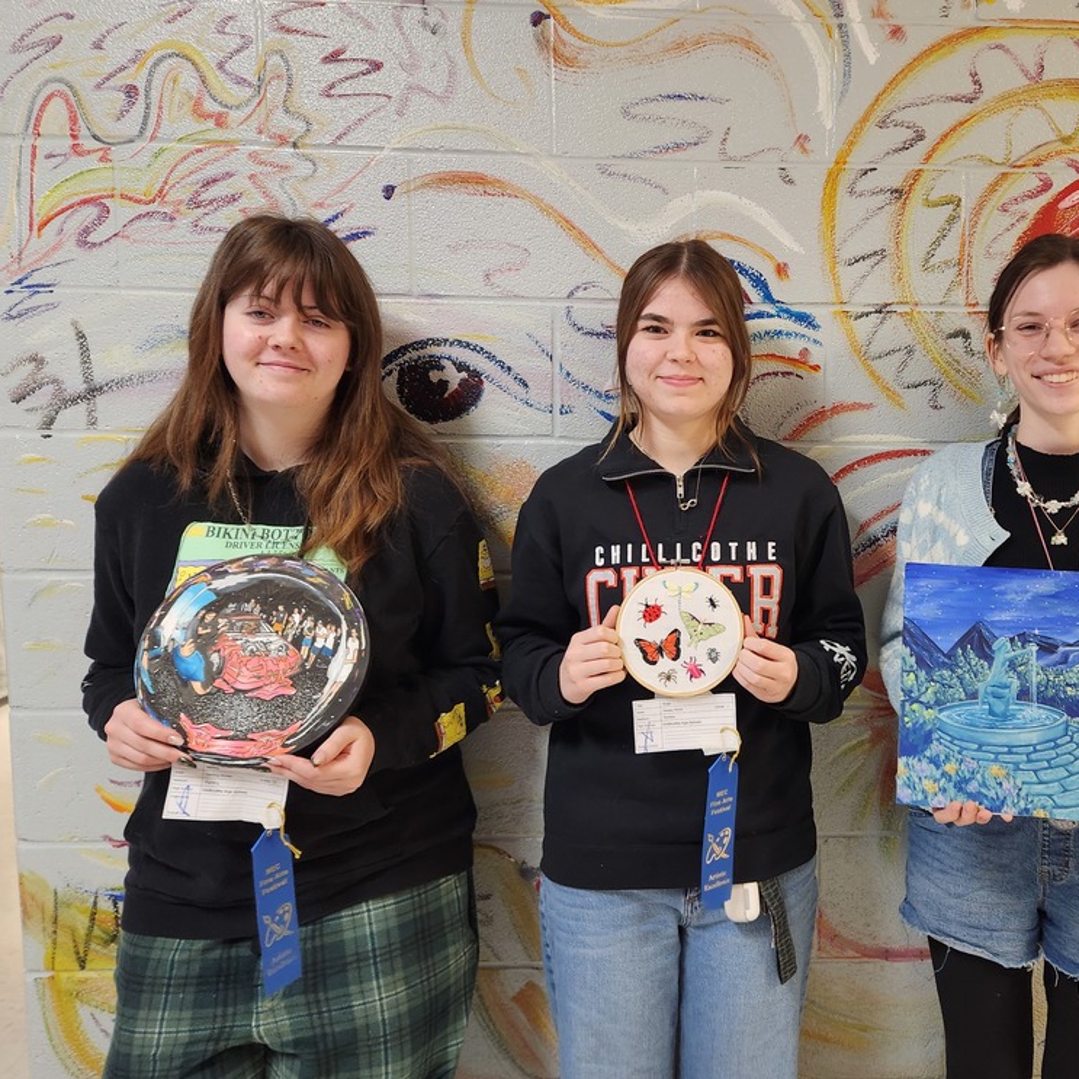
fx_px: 987
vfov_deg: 57.3
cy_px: 536
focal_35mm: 28
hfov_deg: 55.8
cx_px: 739
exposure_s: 1/120
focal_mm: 5.4
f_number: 1.8
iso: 500
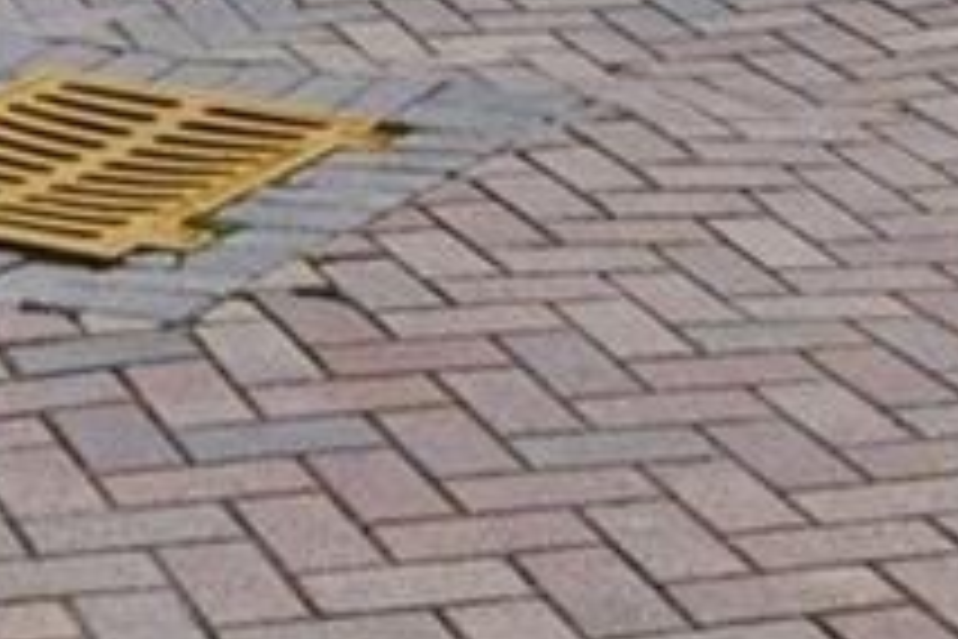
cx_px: 153
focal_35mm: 135
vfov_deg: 8.6
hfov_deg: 15.1
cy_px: -1192
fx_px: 3592
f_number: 8
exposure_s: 1/160
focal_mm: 12
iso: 200
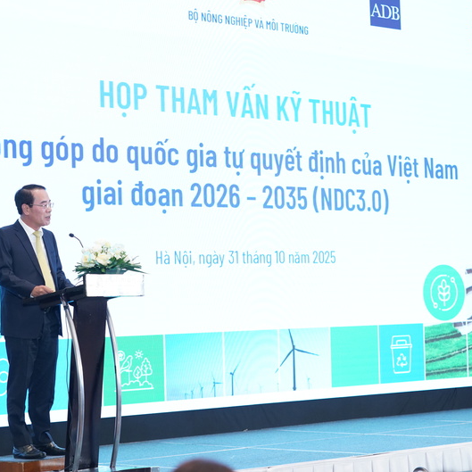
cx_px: 180
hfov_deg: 19.3
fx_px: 1388
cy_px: 236
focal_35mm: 90
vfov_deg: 19.3
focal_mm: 70
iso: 2500
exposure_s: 1/250
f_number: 3.5
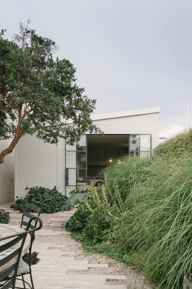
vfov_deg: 71.5
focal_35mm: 25
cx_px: 96
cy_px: 144
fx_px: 200
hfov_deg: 51.3
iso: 100
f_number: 10
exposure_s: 1/40
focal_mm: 25
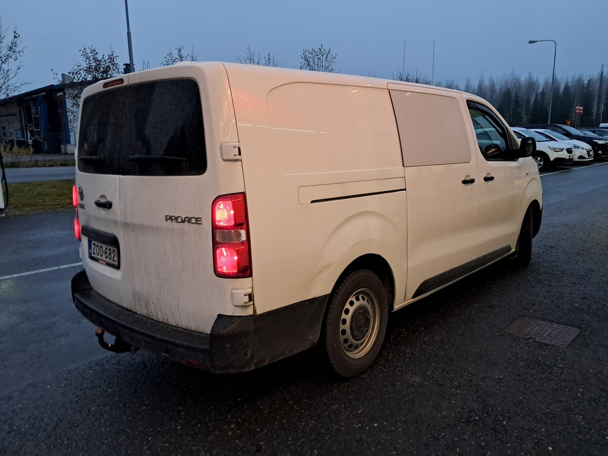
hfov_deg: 65.3
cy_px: 228
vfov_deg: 51.4
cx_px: 304
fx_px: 474
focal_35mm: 27
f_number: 1.8
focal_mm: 4
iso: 640
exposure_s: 1/33
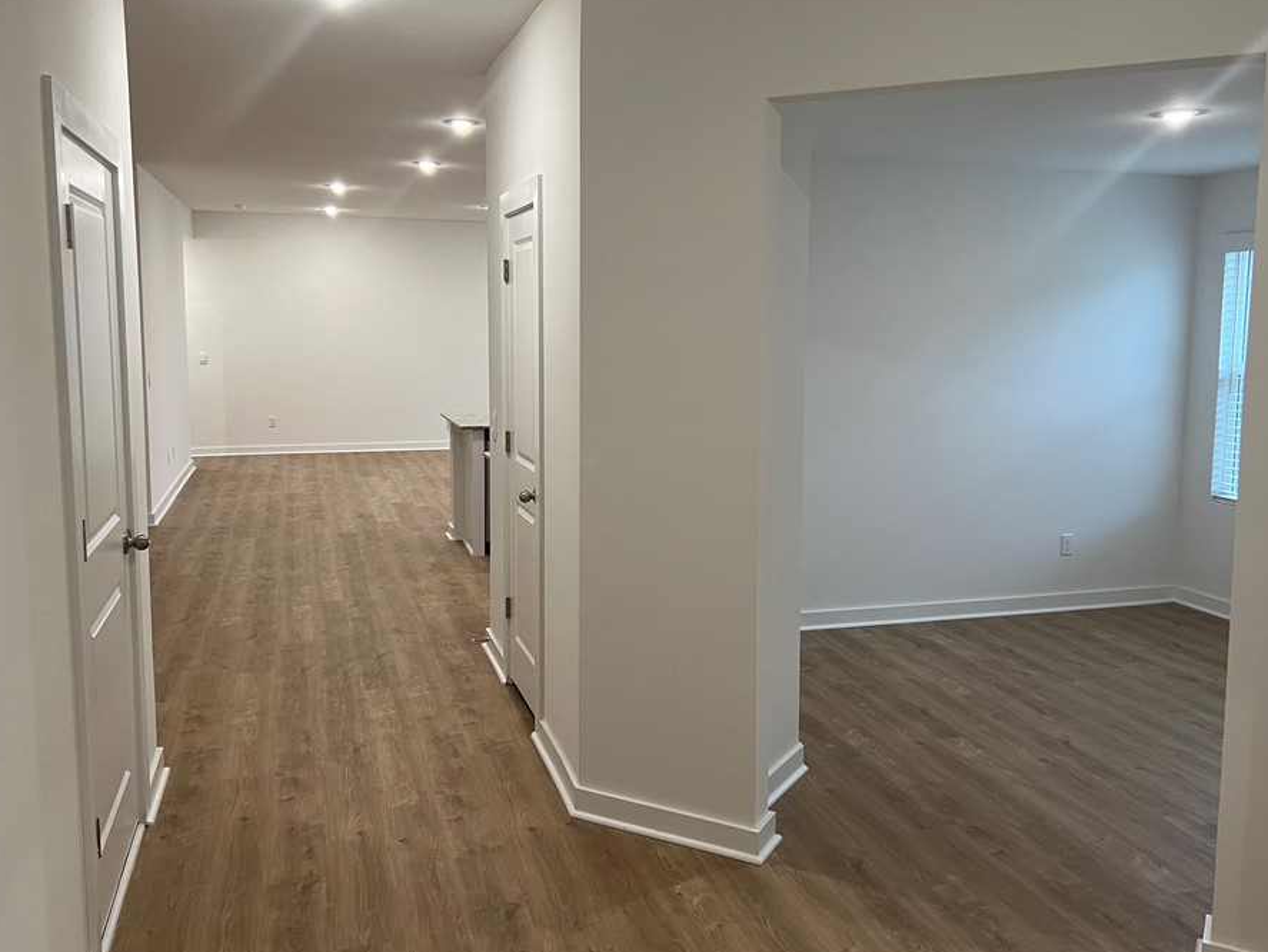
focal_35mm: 30
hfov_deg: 59.9
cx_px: 646
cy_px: 425
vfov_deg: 46.7
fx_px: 1099
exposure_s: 1/60
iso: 100
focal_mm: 5.7
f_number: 1.5
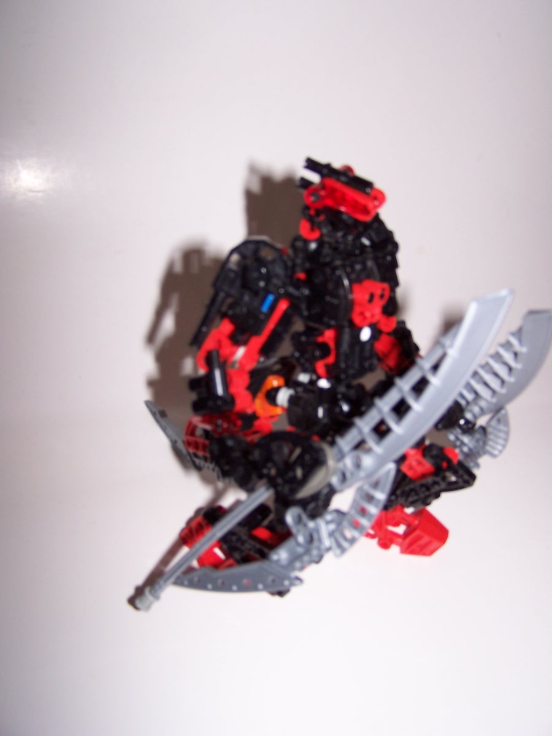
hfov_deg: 37.7
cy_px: 368
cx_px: 276
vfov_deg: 49.0
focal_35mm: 38
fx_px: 808
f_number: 2.8
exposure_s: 1/60
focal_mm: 6.3
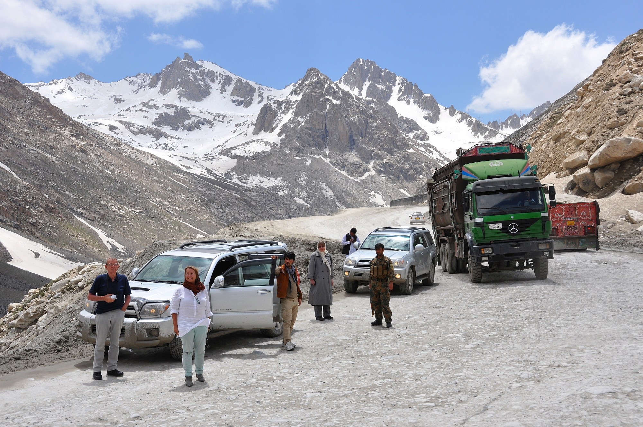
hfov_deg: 41.2
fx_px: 856
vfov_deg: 28.0
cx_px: 322
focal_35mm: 48
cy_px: 214
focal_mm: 32
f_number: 10
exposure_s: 1/400
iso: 200
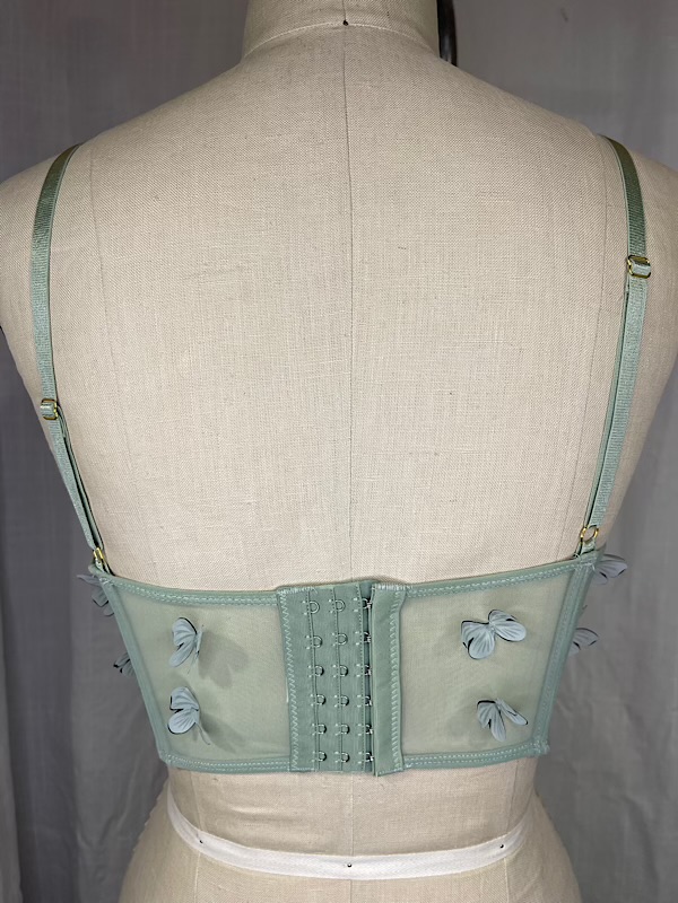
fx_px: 653
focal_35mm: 25
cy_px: 452
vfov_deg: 69.4
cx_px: 339
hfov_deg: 54.9
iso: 32
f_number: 1.6
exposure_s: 1/824
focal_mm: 5.1
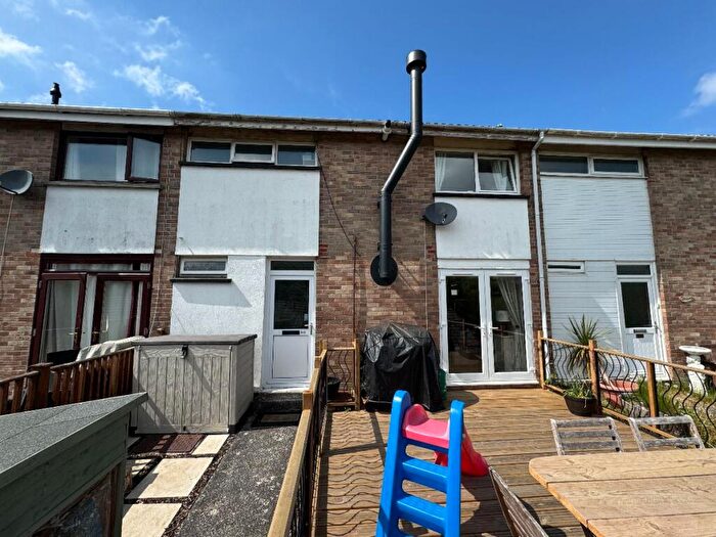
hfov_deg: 102.1
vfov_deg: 85.7
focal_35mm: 14
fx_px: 290
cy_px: 268
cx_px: 358
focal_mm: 2.22
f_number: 2.2
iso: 50
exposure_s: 1/1709
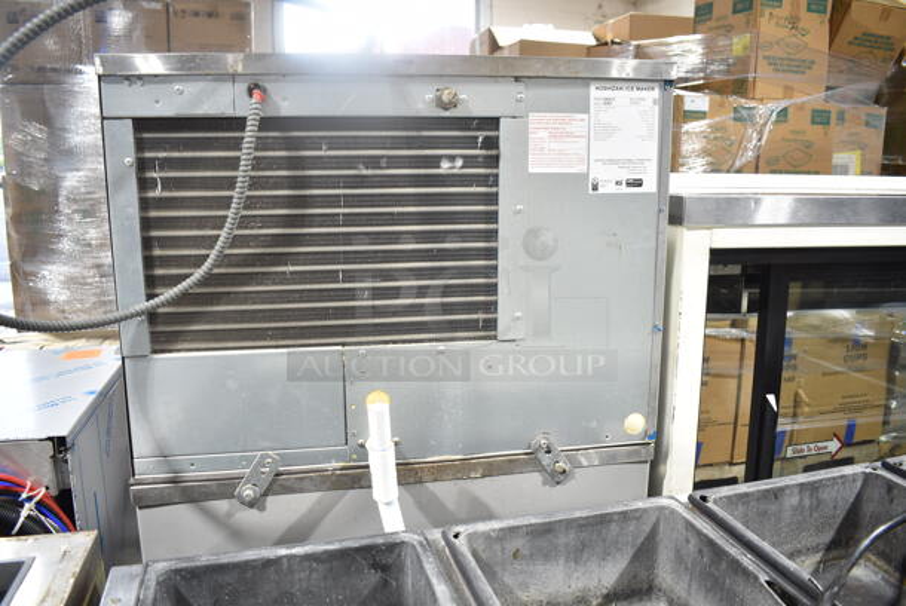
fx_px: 680
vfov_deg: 48.0
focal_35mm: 27
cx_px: 453
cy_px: 303
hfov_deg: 67.3
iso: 720
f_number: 3.5
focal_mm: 18
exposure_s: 1/30
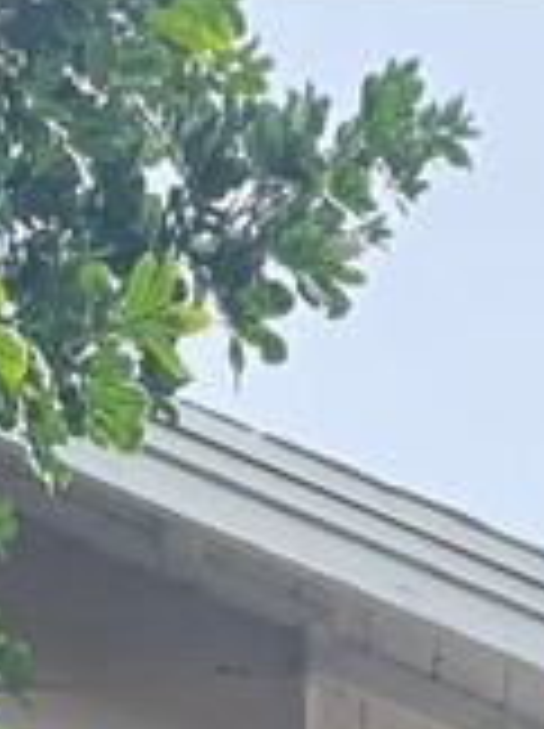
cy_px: 2282
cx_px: 108
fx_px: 3193
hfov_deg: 9.7
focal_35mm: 152
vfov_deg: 9.6
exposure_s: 1/1122
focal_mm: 6.76
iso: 100
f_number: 1.78
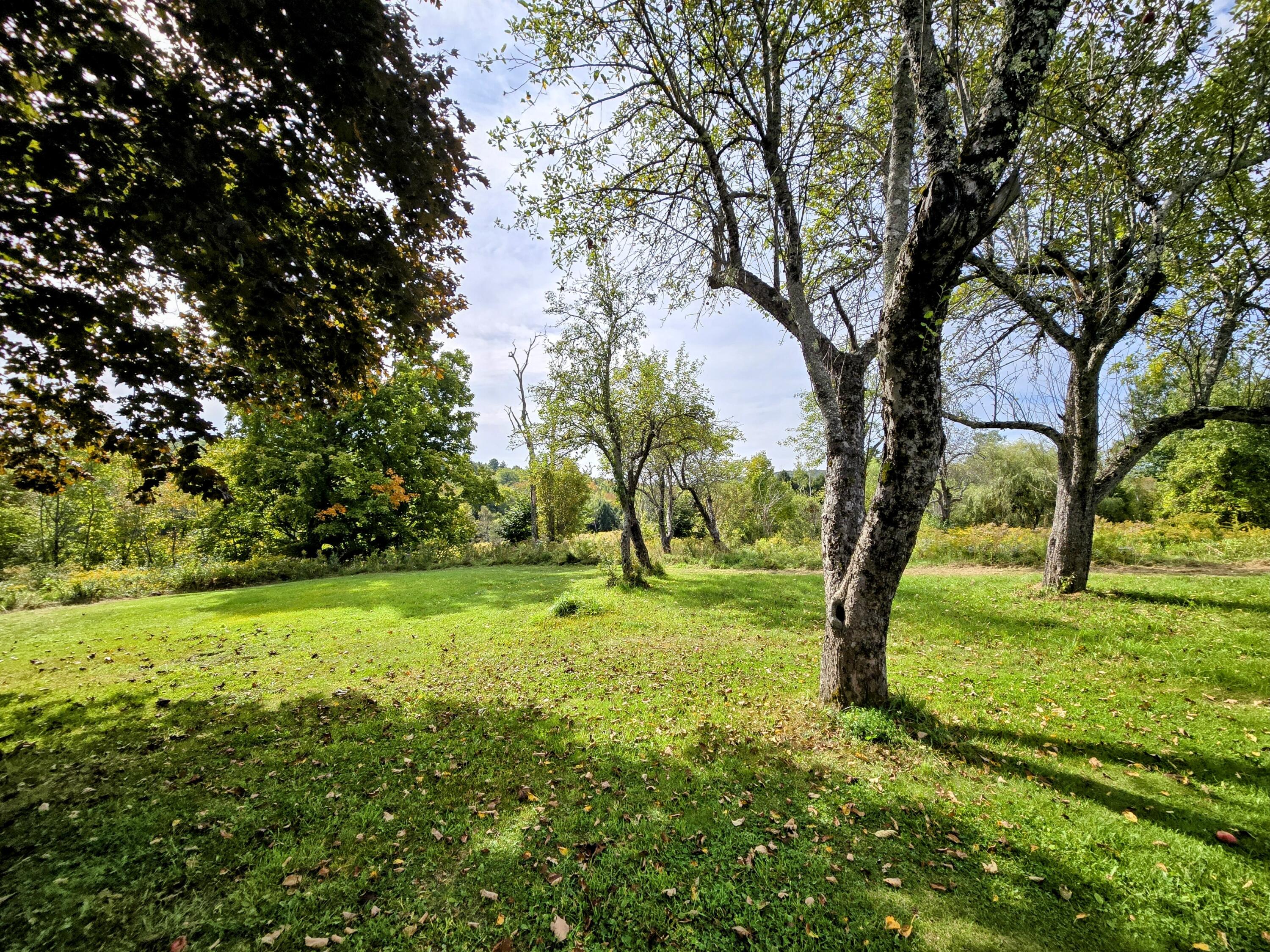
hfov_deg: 106.2
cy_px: 476
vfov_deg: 89.9
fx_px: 477
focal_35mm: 13
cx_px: 635
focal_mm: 2.2
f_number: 2.2
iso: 50
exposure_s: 1/2657
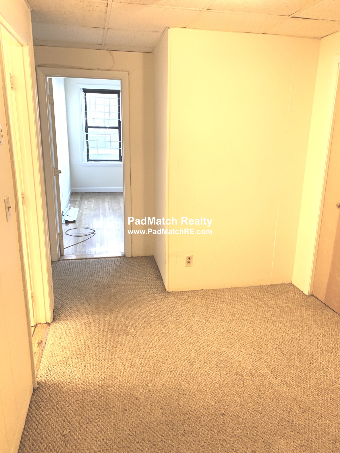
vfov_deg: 67.3
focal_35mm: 26
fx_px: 340
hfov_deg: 53.1
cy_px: 226
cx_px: 170
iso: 250
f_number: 1.8
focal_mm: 4.25
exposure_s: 1/60
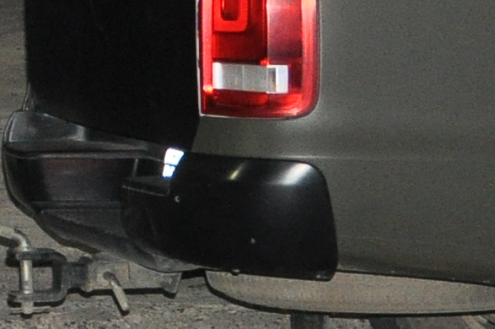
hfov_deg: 6.7
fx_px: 3914
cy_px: -186
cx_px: -839
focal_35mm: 285
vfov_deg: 4.8
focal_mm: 26
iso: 800
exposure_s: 1/60
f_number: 4
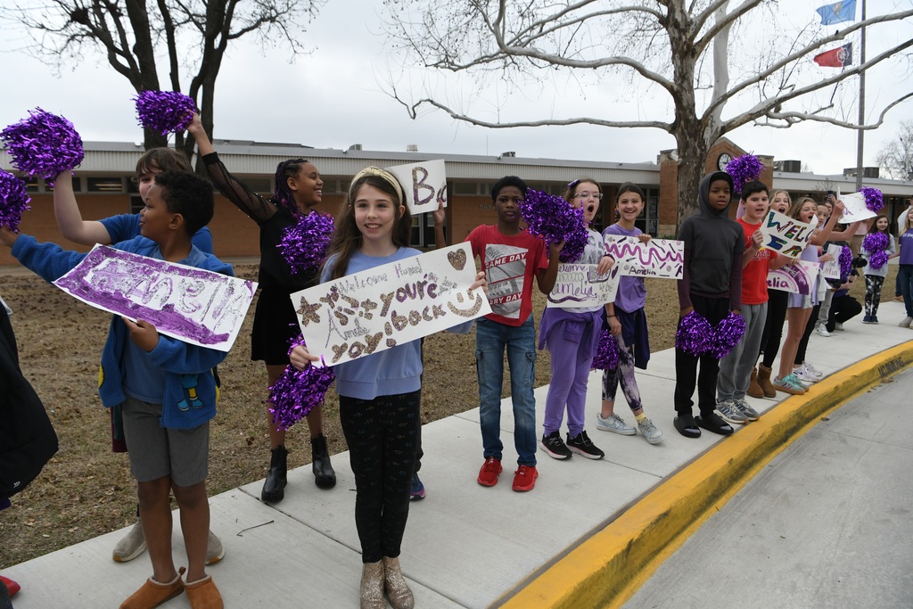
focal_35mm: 24
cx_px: 456
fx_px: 609
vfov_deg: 53.1
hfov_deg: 73.7
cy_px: 304
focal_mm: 24
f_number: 7.1
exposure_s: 1/1250
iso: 1250
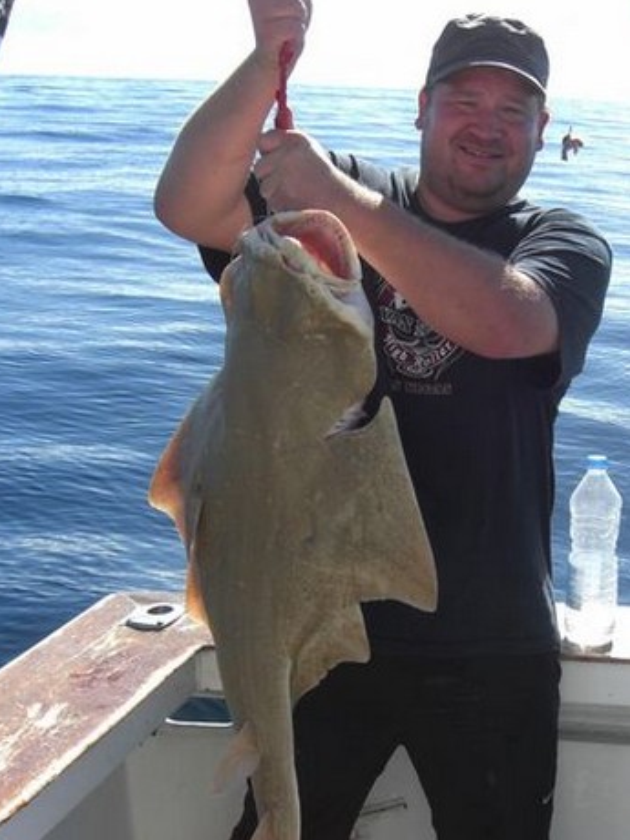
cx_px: 411
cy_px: 509
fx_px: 1262
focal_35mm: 52
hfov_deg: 27.9
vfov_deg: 36.7
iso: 80
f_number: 4
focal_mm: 7.9
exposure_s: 1/640
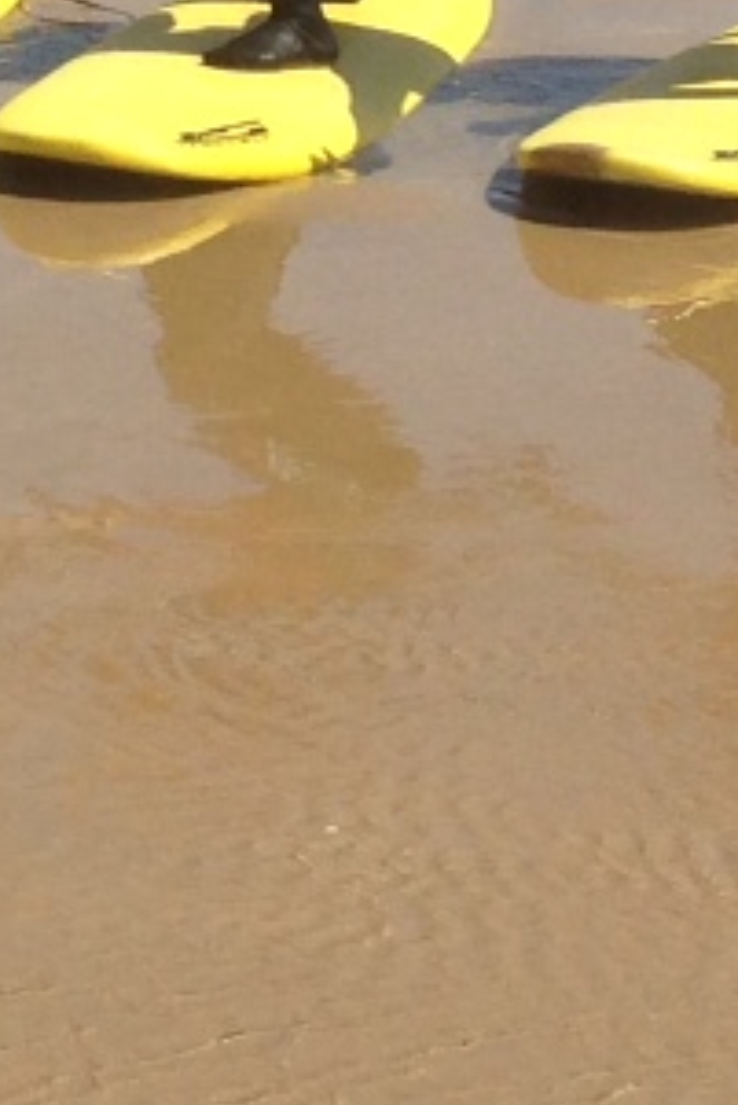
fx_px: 5712
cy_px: -642
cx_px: -595
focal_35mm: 186
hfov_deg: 7.2
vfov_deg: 10.6
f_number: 2.4
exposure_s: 1/2710
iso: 50
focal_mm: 4.13
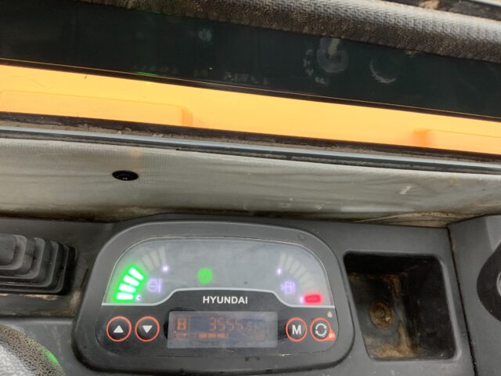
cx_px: 250
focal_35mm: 29
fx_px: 420
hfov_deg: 61.7
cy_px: 188
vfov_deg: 48.2
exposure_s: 1/86
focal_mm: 3
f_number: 1.8
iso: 64
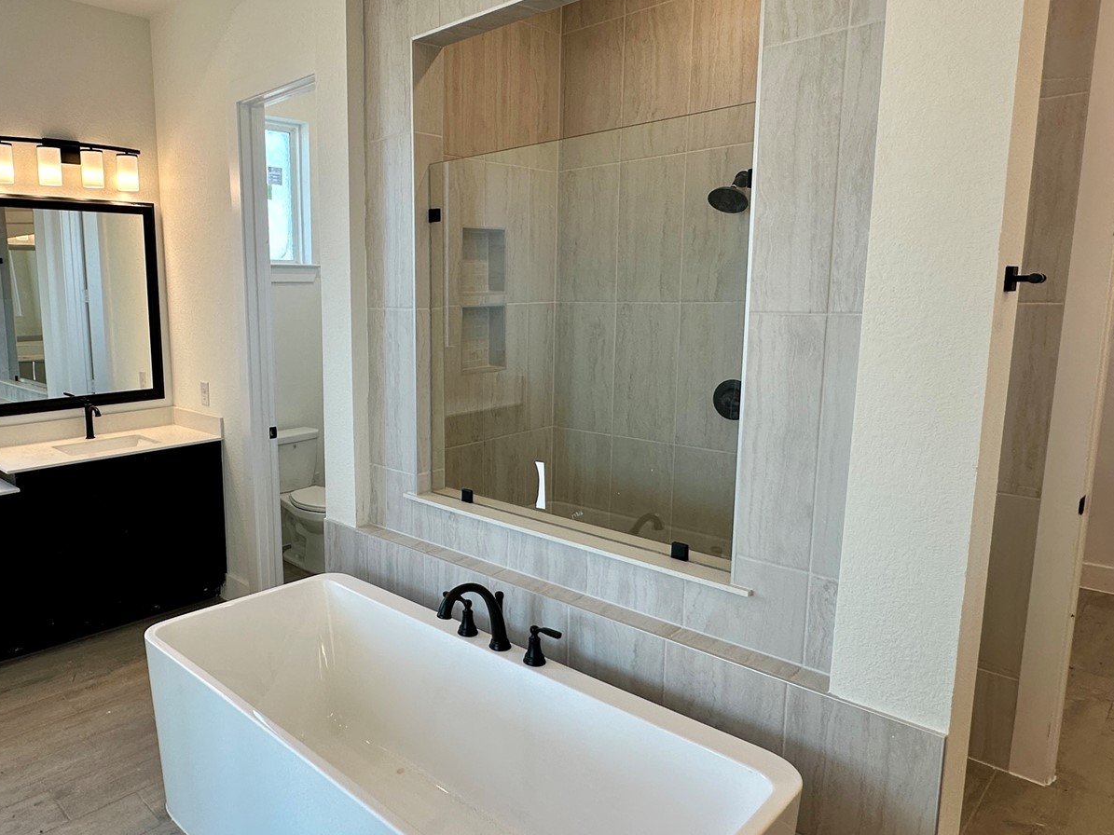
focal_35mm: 24
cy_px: 403
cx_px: 390
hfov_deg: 69.9
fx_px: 772
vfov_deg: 56.8
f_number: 2.2
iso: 64
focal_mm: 2.22
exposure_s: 1/120
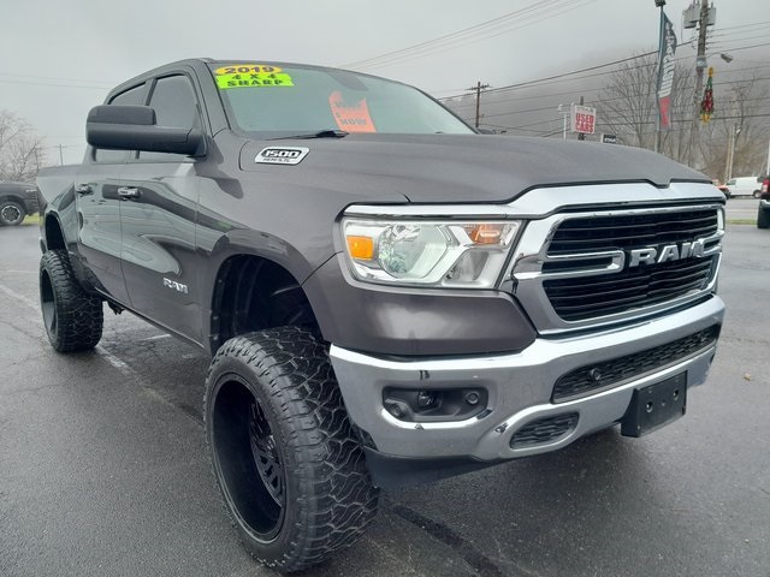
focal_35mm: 27
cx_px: 385
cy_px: 288
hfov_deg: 65.3
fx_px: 601
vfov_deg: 51.4
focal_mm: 4
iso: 40
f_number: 1.8
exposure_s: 1/120
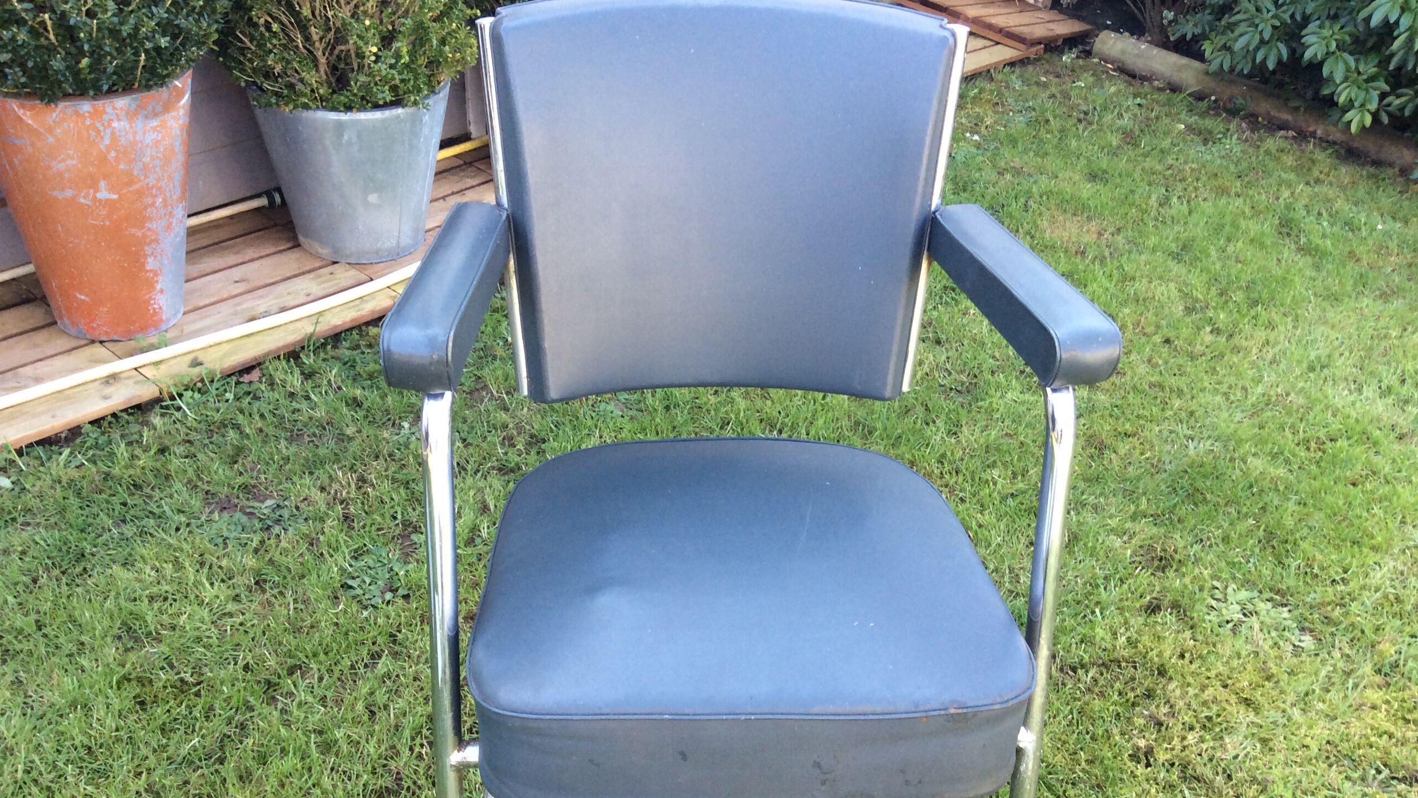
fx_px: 1316
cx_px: 706
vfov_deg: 33.6
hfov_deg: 56.6
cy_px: 495
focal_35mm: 35
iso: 50
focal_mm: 3.3
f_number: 2.4
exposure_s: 1/100
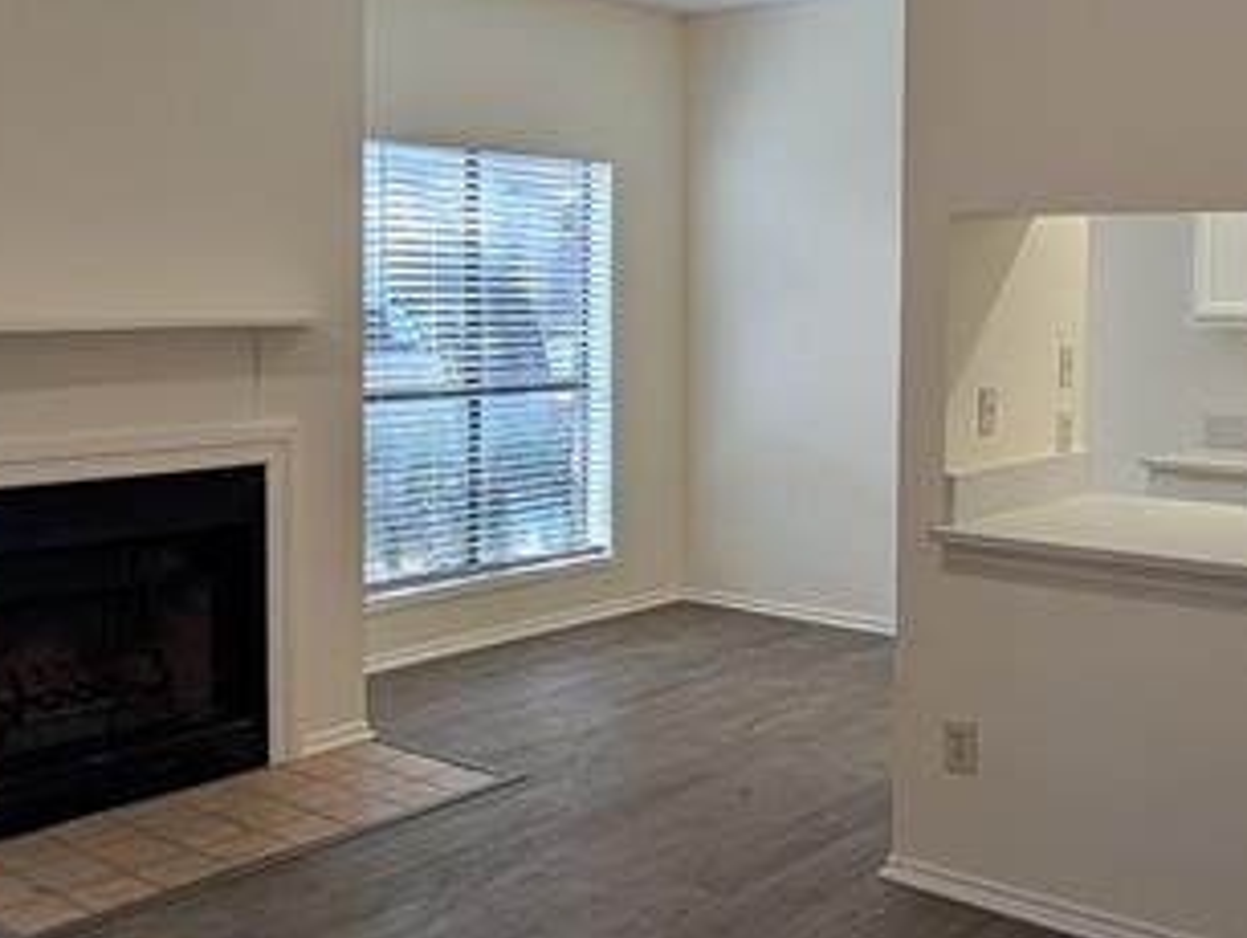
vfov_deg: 35.8
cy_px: 355
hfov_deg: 46.6
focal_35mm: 40
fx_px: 1442
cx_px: 518
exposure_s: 1/187
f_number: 1.7
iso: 51
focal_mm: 2.02
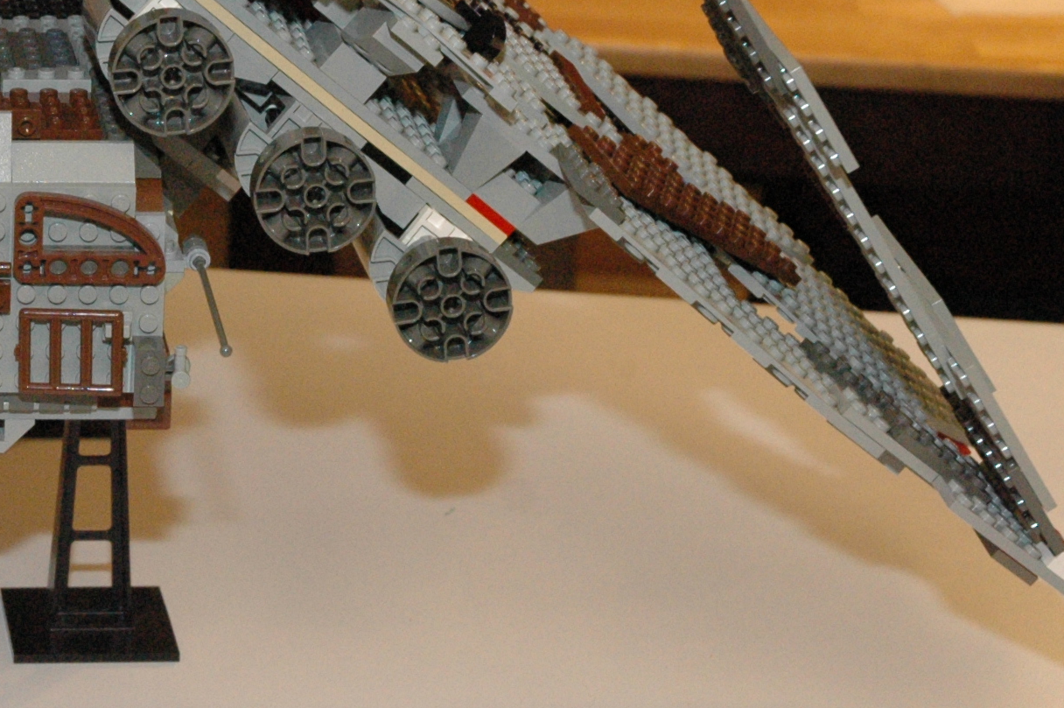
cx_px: -73
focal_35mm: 141
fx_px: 4164
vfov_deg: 9.7
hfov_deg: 14.3
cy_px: 188
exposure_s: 1/60
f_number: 7.1
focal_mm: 38
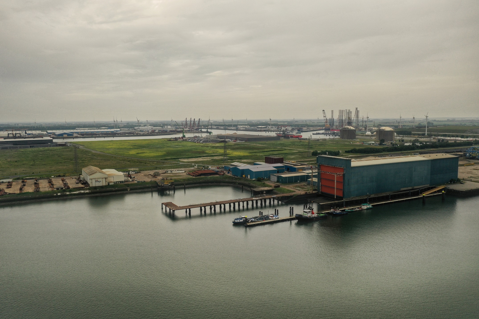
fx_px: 372
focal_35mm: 28
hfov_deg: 65.5
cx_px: 240
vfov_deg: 46.4
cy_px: 160
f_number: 5.6
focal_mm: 10.26
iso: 100
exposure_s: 1/400
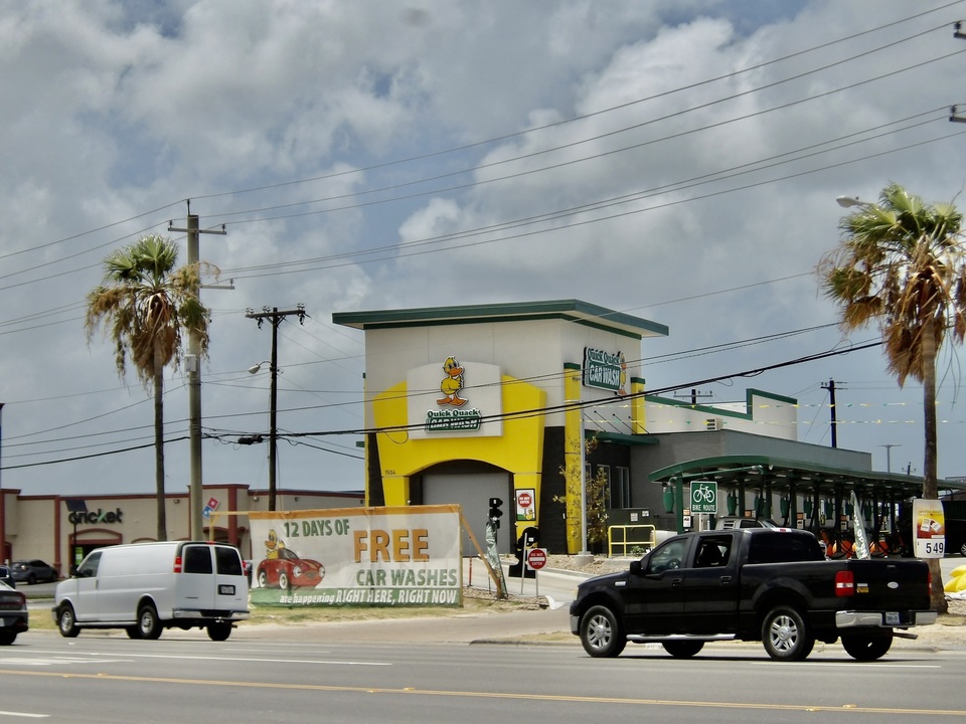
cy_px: 362
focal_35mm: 87
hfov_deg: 22.5
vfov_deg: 17.0
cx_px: 483
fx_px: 2428
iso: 100
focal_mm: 15.6
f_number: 5.6
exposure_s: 1/754
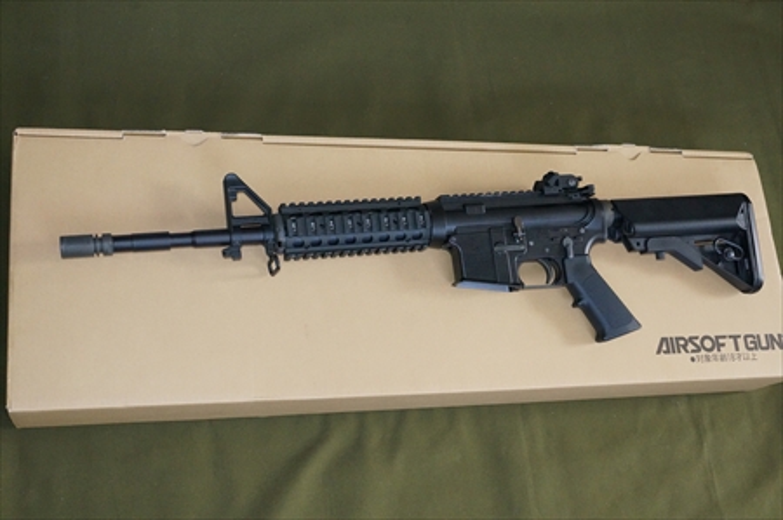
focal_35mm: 45
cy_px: 260
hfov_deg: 43.6
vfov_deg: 29.8
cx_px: 392
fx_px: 978
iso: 3200
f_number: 9
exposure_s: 1/100
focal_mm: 30
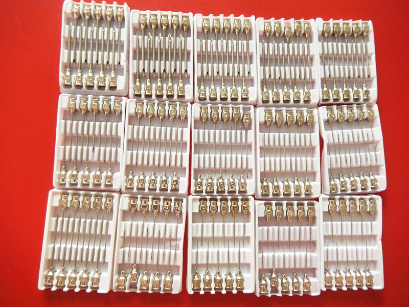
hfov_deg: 69.4
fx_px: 295
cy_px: 154
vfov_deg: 54.9
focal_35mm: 25
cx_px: 204
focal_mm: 4.5
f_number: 3.4
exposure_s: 1/25
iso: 400
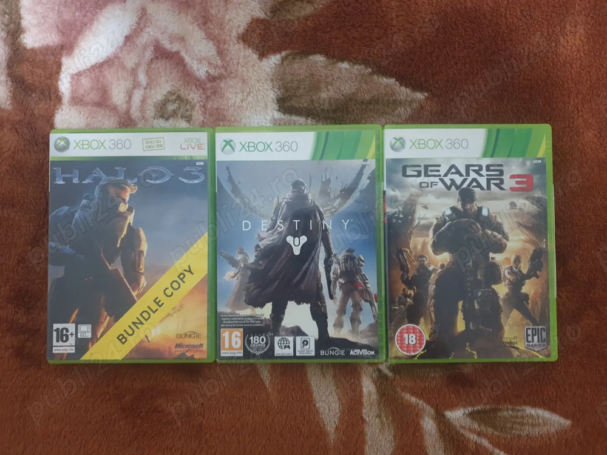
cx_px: 304
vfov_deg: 53.1
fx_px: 456
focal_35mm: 26
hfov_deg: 67.3
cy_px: 228
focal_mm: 4.3
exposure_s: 1/11
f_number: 1.5
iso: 250
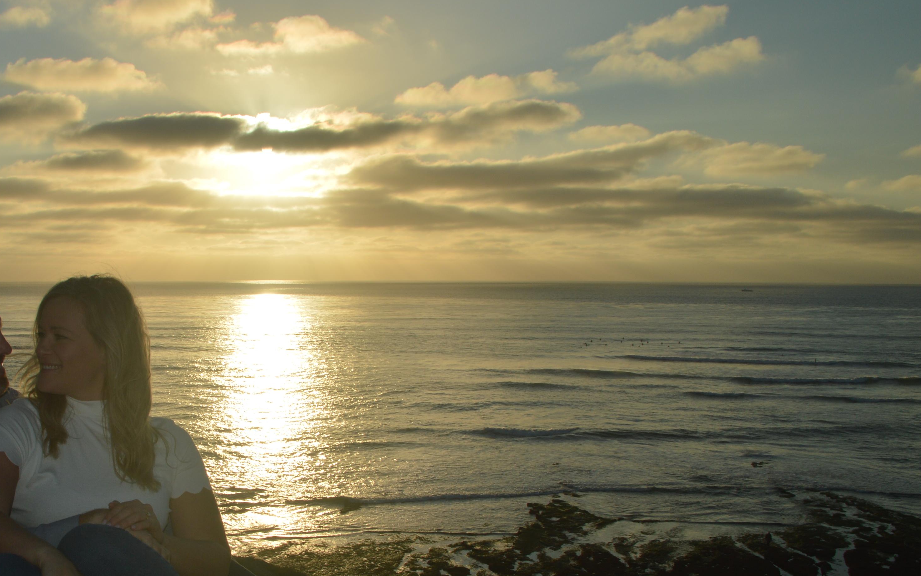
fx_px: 1054
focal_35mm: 42
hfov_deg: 45.7
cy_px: 407
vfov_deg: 30.2
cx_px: 240
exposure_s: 1/200
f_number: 13
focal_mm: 18
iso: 100
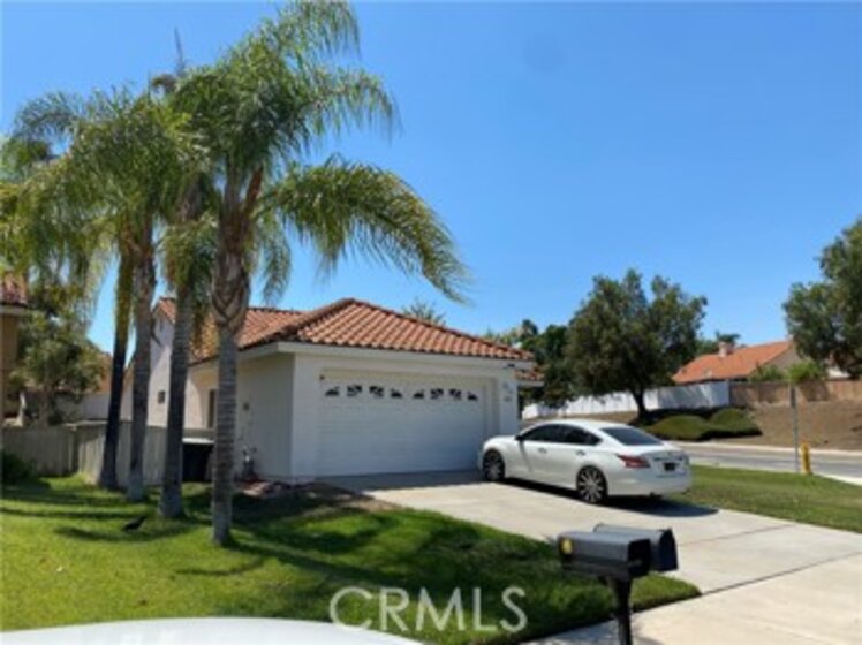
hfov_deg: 67.3
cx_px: 431
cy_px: 322
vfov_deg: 53.0
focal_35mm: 26
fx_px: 647
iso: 32
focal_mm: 4.25
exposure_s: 1/3125
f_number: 1.8
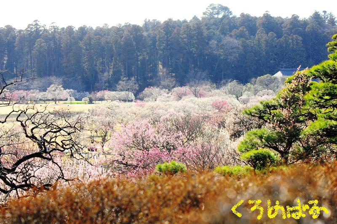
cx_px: 168
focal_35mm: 105
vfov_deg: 13.0
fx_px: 982
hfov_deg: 19.5
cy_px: 112
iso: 800
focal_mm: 105
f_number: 7.1
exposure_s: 1/1250
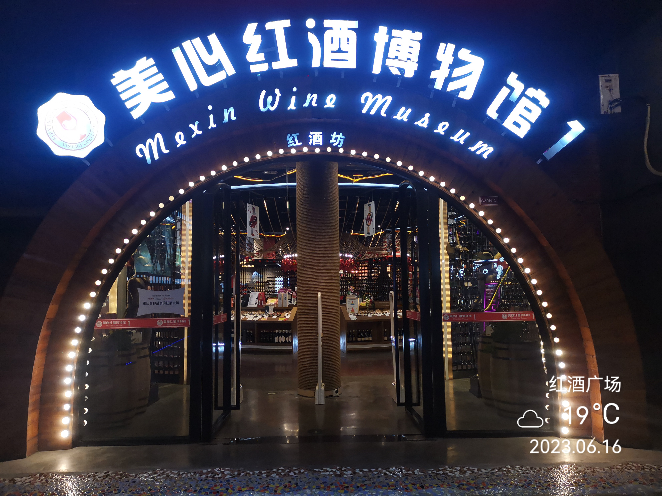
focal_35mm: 27
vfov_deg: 51.4
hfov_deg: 65.3
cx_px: 331
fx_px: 516
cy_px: 248
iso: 100
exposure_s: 1/100
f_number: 1.8
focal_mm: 4.75
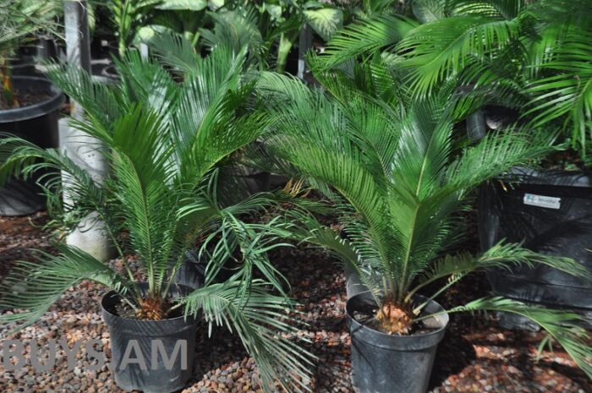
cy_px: 196
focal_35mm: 48
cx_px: 296
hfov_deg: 41.2
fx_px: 788
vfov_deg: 28.0
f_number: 8
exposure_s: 1/60
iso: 200
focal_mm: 32
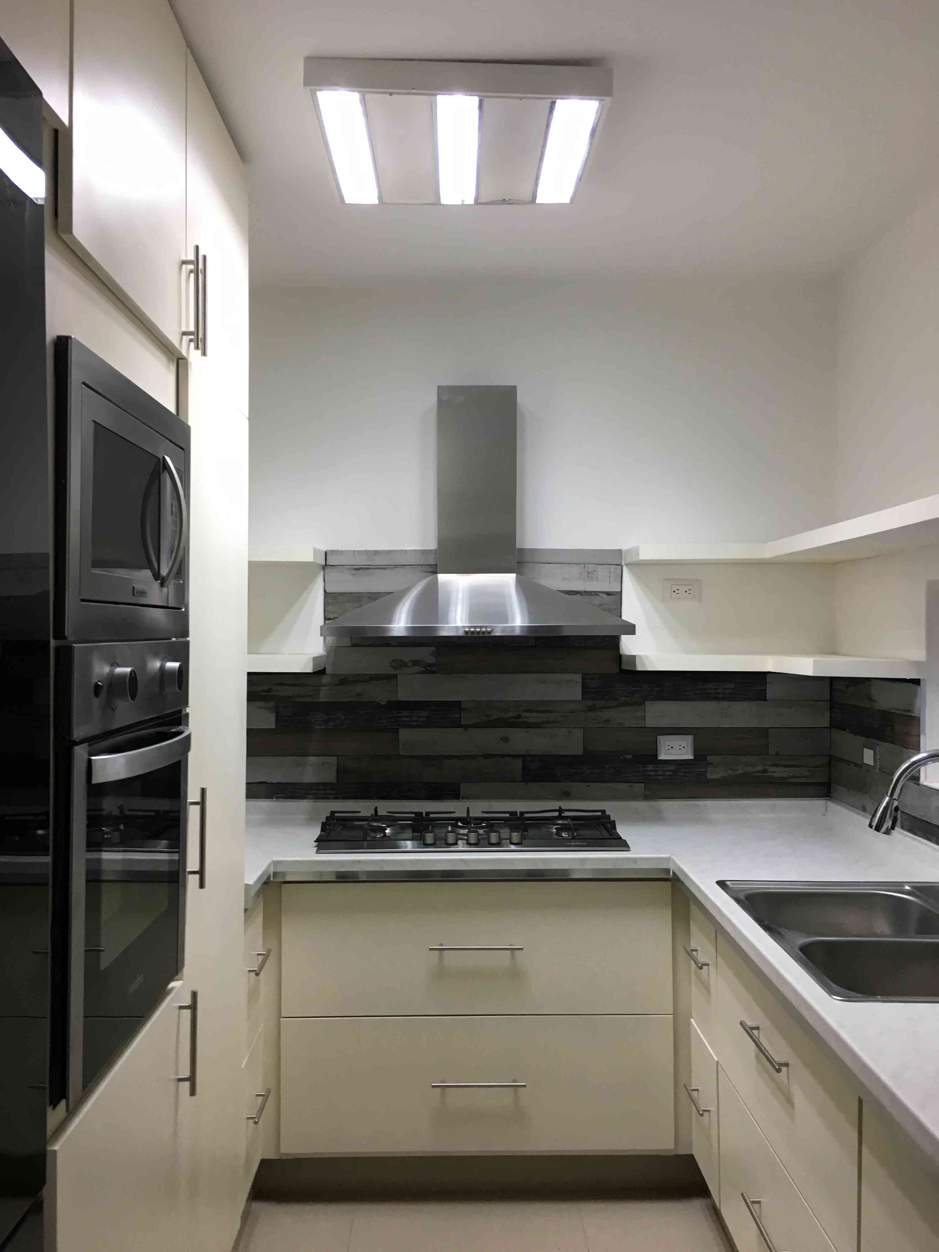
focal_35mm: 29
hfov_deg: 48.2
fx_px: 1049
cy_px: 626
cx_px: 470
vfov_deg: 61.7
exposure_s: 1/30
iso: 64
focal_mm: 4.15
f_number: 2.2
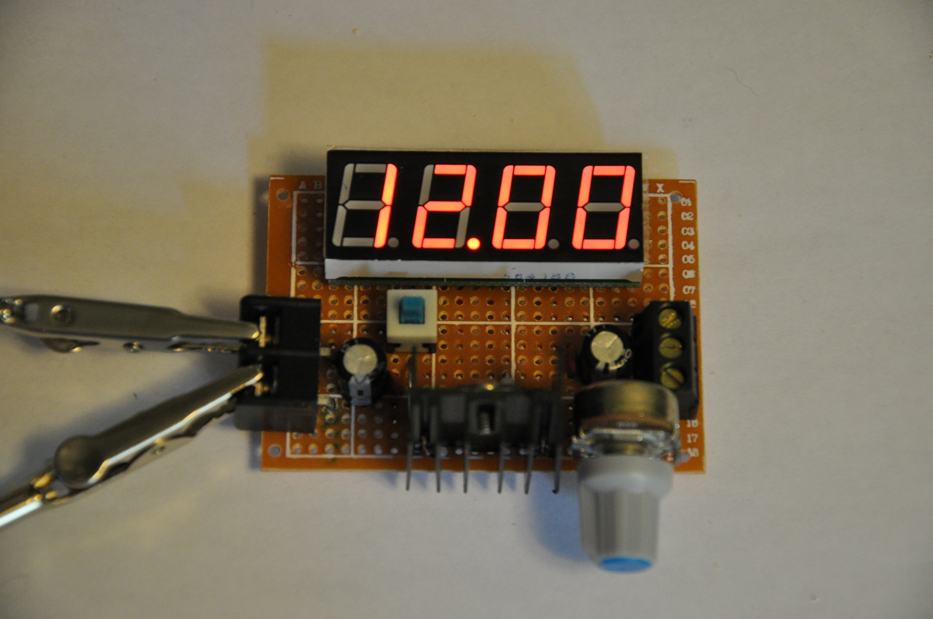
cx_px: 466
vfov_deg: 10.1
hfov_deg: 15.2
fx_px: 3494
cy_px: 310
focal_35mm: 135
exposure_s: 1/30
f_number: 5.6
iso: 1600
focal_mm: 90
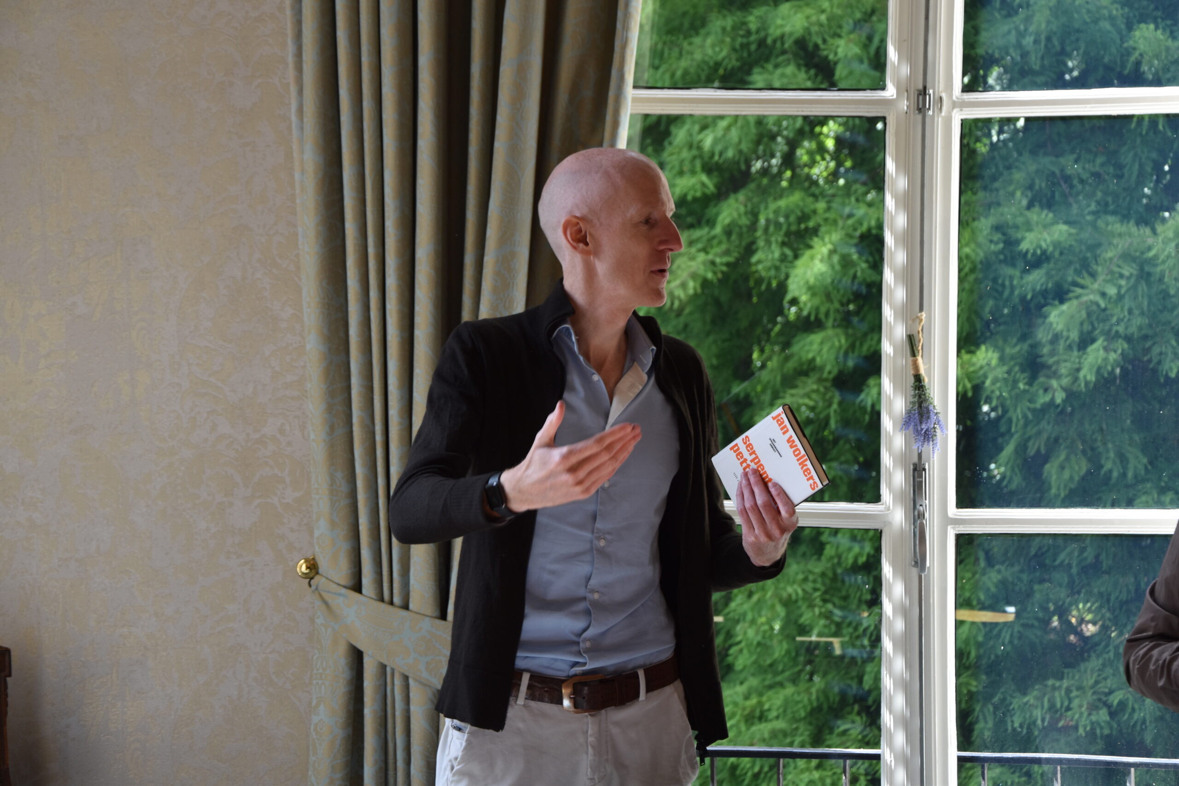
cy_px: 393
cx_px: 590
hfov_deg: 21.9
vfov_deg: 14.7
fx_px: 3046
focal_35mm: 93
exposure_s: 1/125
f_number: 5.6
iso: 400
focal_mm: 62
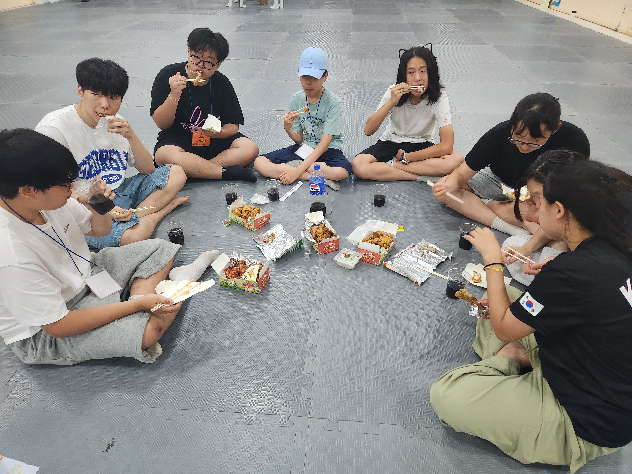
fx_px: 420
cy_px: 237
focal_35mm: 23
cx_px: 316
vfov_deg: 58.9
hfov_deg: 73.9
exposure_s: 1/120
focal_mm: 5.4
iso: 320
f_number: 1.8
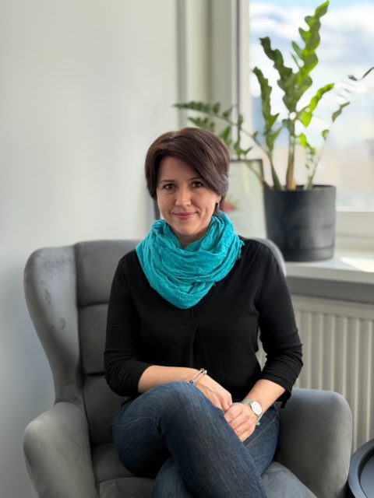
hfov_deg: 30.3
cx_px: 187
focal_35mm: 48
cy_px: 249
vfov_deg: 39.7
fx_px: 691
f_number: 1.78
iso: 64
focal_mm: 6.76
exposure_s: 1/304
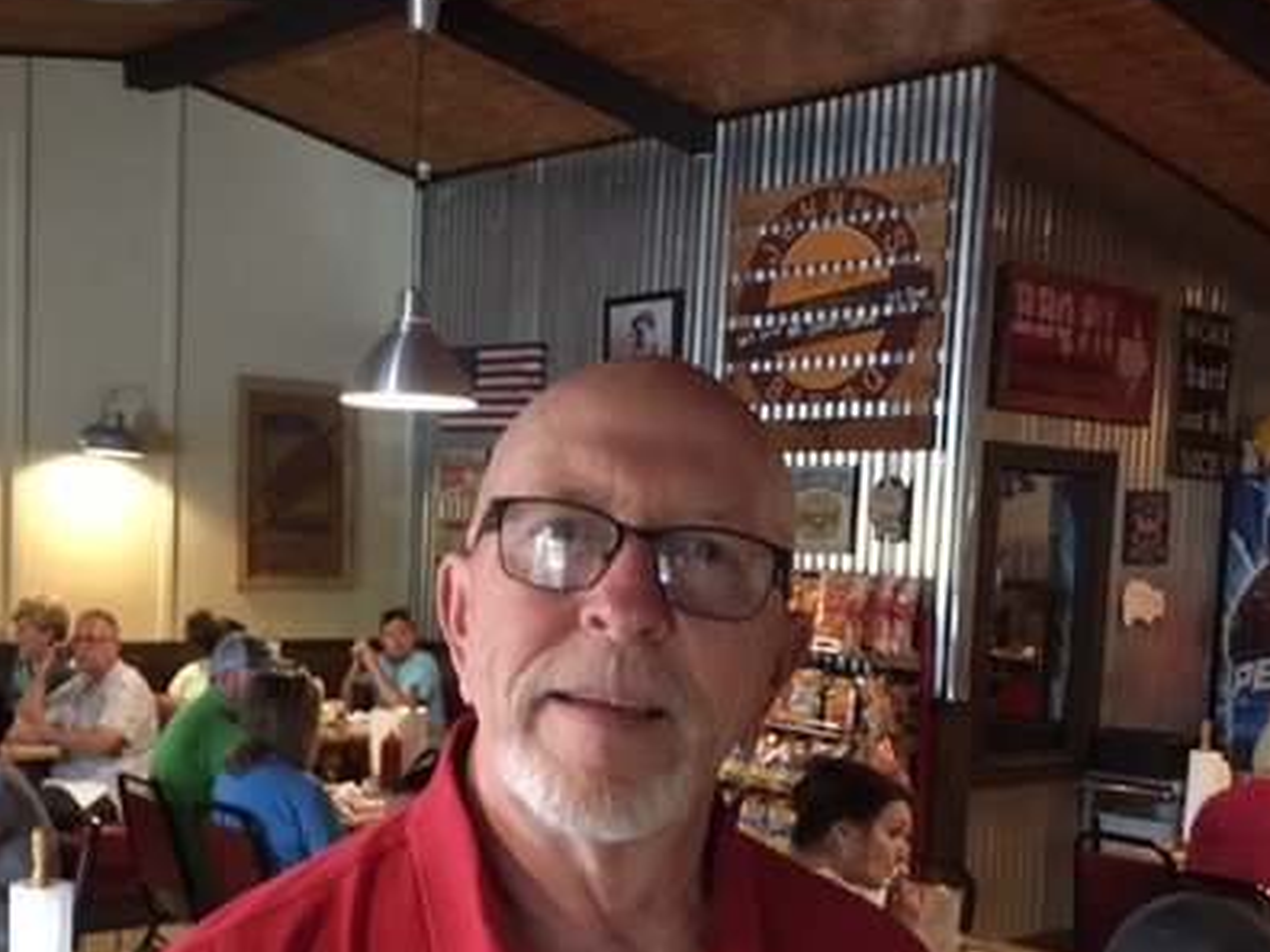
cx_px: 534
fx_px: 1724
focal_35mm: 47
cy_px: 672
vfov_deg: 30.5
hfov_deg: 40.3
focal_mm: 4.15
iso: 250
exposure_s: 1/15
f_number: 2.2
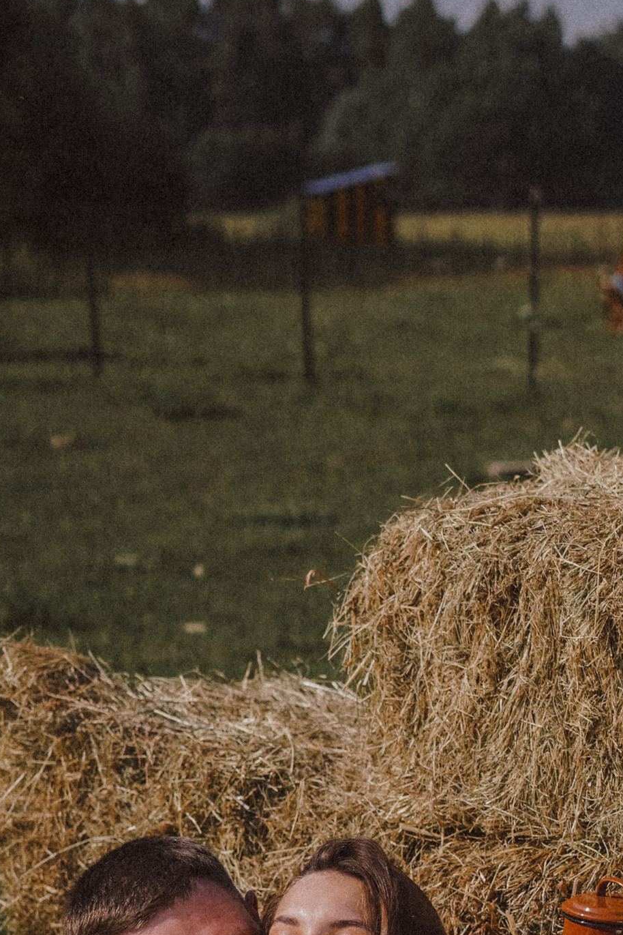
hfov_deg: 8.9
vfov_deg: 13.2
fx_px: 3997
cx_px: 421
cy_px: 896
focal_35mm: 154
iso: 200
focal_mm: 55
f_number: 3.2
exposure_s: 1/6400
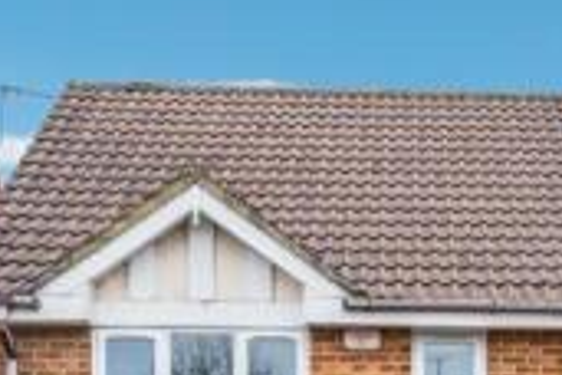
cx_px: 514
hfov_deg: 22.4
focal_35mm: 88
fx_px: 1380
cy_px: 640
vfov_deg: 14.0
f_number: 8
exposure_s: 1/100
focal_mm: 23.1
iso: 400
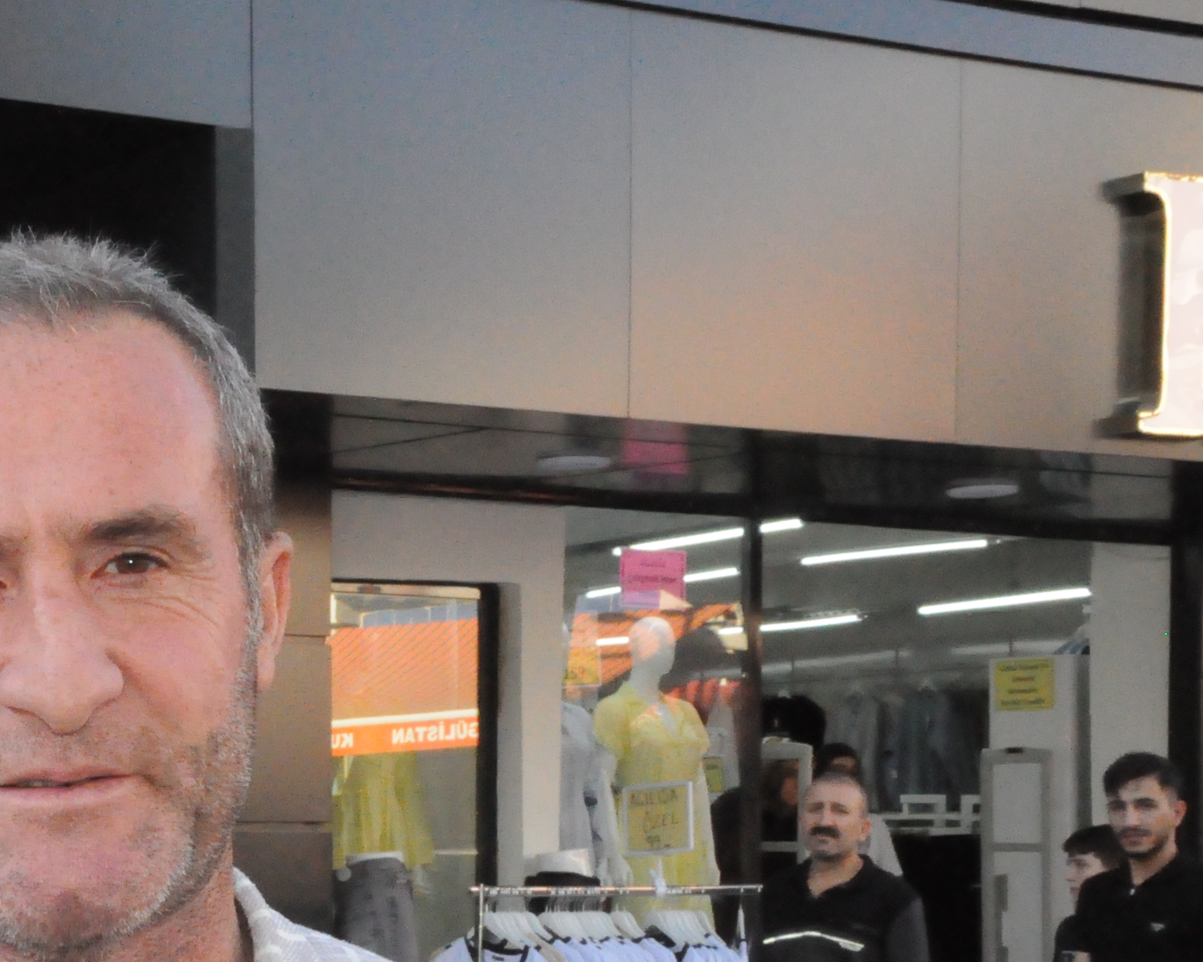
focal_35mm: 95
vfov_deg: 16.0
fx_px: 3382
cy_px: 854
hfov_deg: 19.6
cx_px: -7
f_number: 20
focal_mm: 30
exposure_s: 1/200
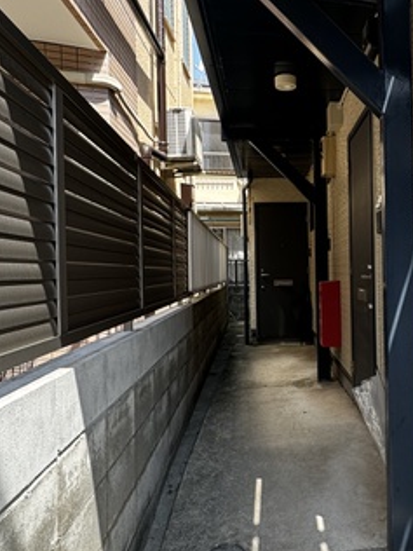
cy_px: 274
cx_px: 304
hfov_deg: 44.1
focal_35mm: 31
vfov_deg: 58.4
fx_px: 493
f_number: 2.2
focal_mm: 2.22
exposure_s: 1/236
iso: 40
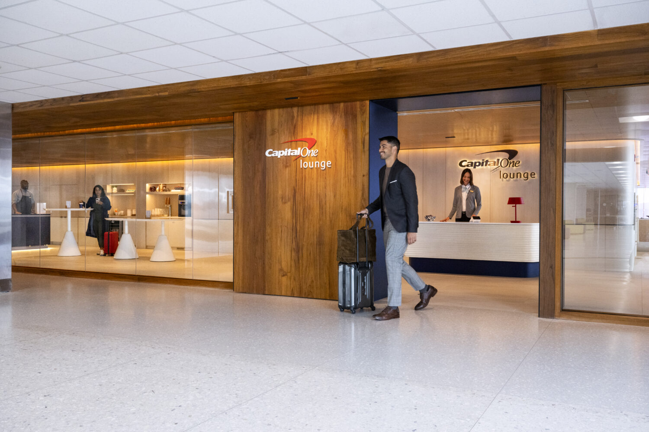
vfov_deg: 40.0
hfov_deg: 57.2
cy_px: 216
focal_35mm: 33
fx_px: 595
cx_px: 324
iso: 2500
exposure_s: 1/200
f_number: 7.1
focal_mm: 33
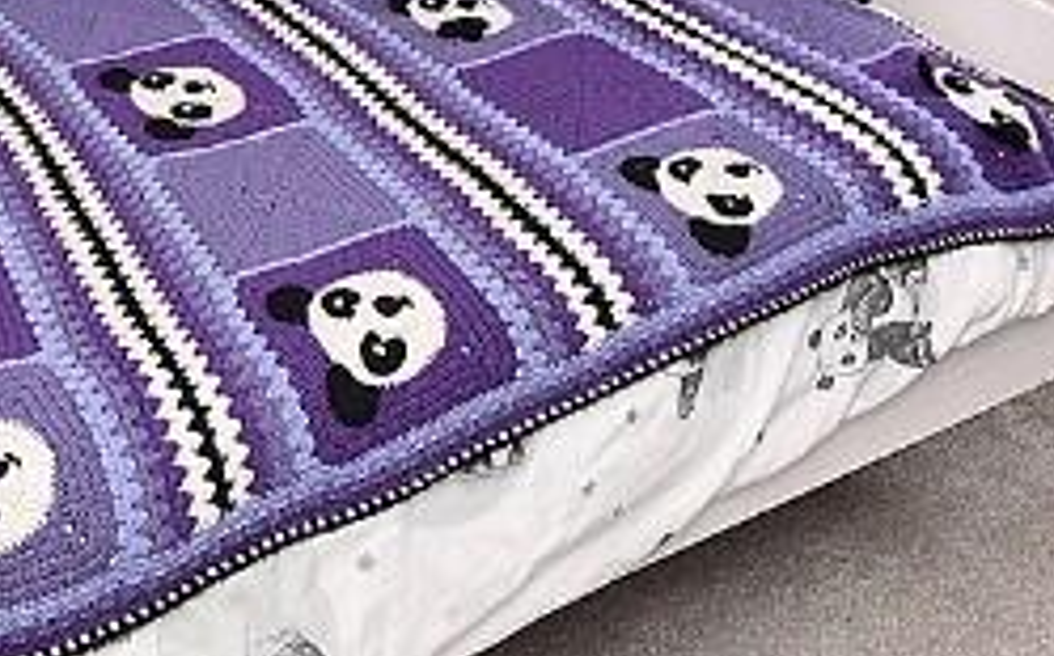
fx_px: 1808
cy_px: -639
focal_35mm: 63
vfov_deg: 16.2
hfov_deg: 31.9
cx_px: 262
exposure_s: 1/200
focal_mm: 10
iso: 220
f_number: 5
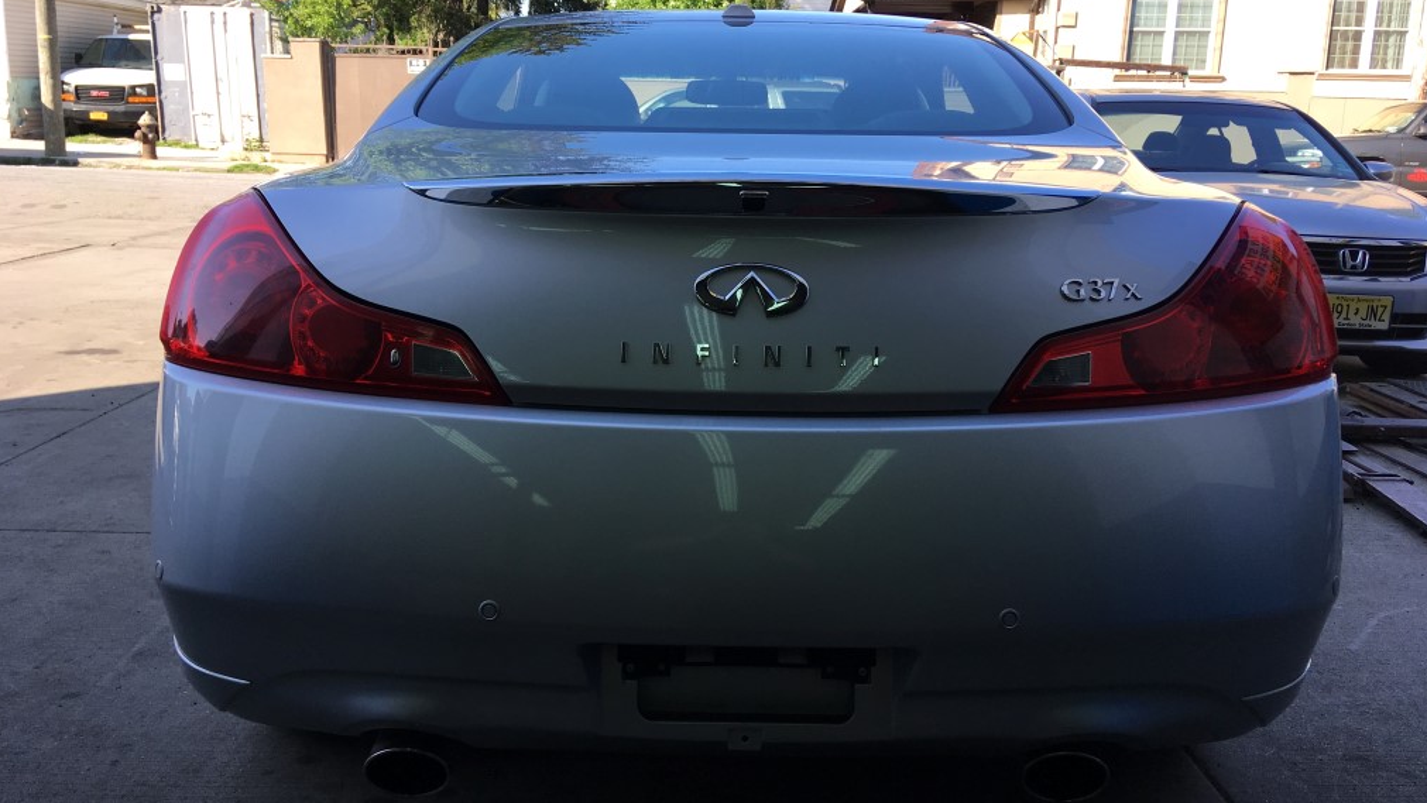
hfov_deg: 61.0
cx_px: 710
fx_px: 1211
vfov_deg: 36.7
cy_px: 397
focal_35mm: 32
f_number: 2.2
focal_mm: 4.15
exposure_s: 1/342
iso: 25
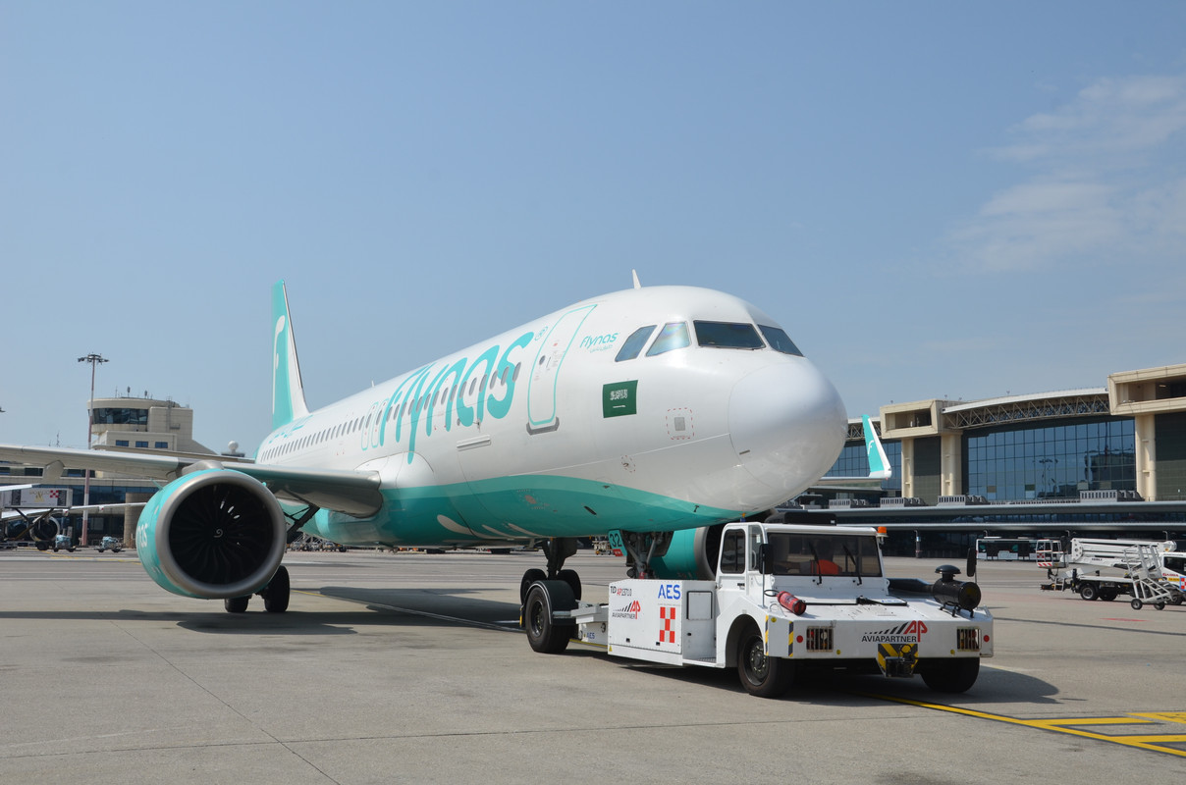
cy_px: 392
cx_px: 593
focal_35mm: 39
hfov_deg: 49.6
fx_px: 1282
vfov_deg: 34.1
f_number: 10
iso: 160
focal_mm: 26
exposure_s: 1/400
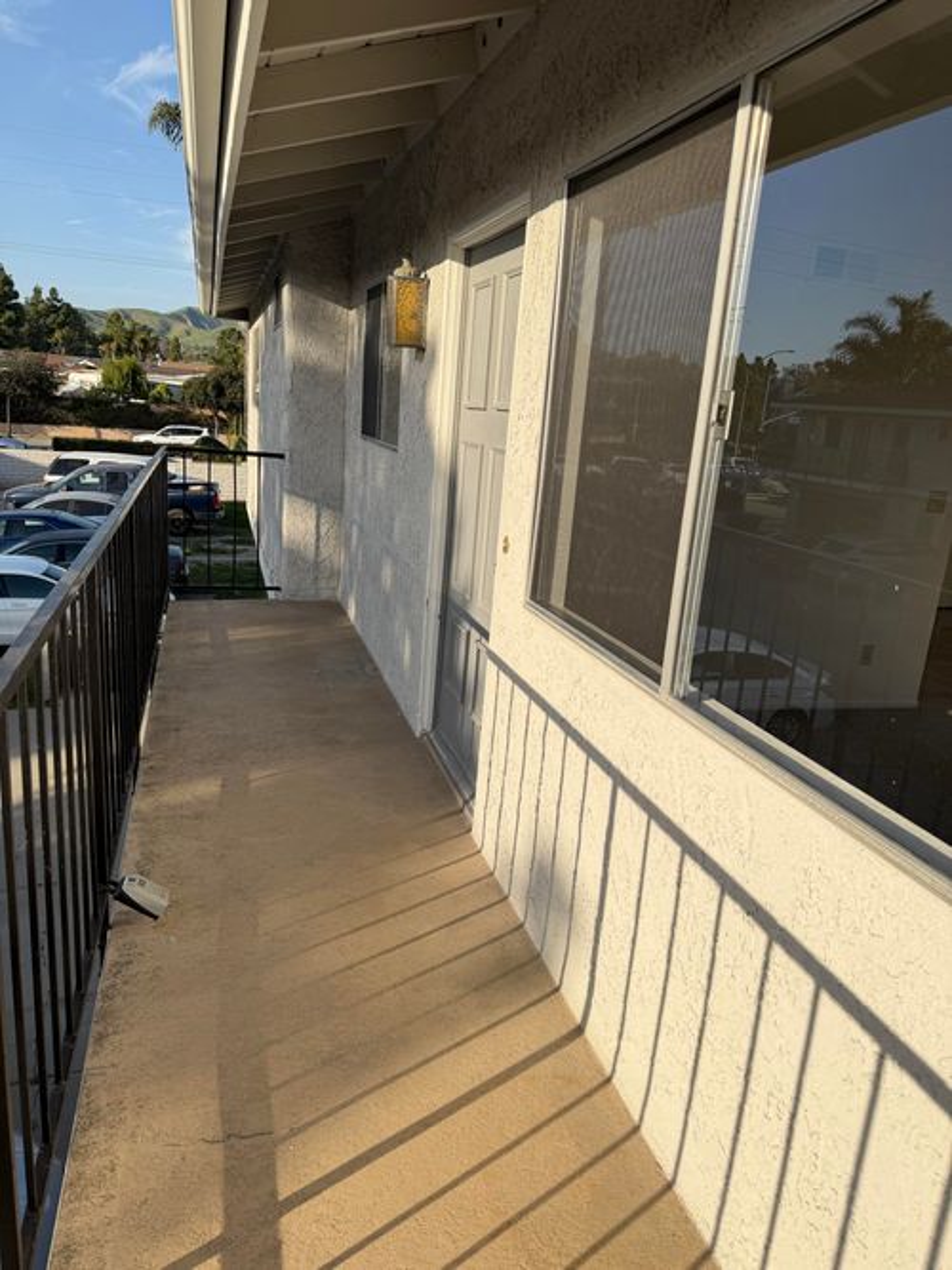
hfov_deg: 56.8
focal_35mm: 24
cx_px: 476
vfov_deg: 71.6
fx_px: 880
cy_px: 635
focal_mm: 6.76
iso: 80
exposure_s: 1/2232
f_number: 1.78
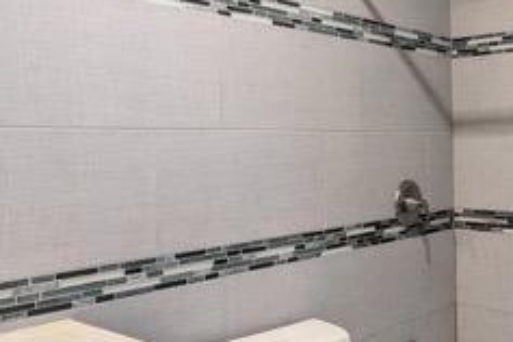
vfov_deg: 29.8
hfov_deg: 42.7
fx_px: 641
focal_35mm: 45
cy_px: 139
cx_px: 364
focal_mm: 2.35
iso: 202
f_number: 2.2
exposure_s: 1/60
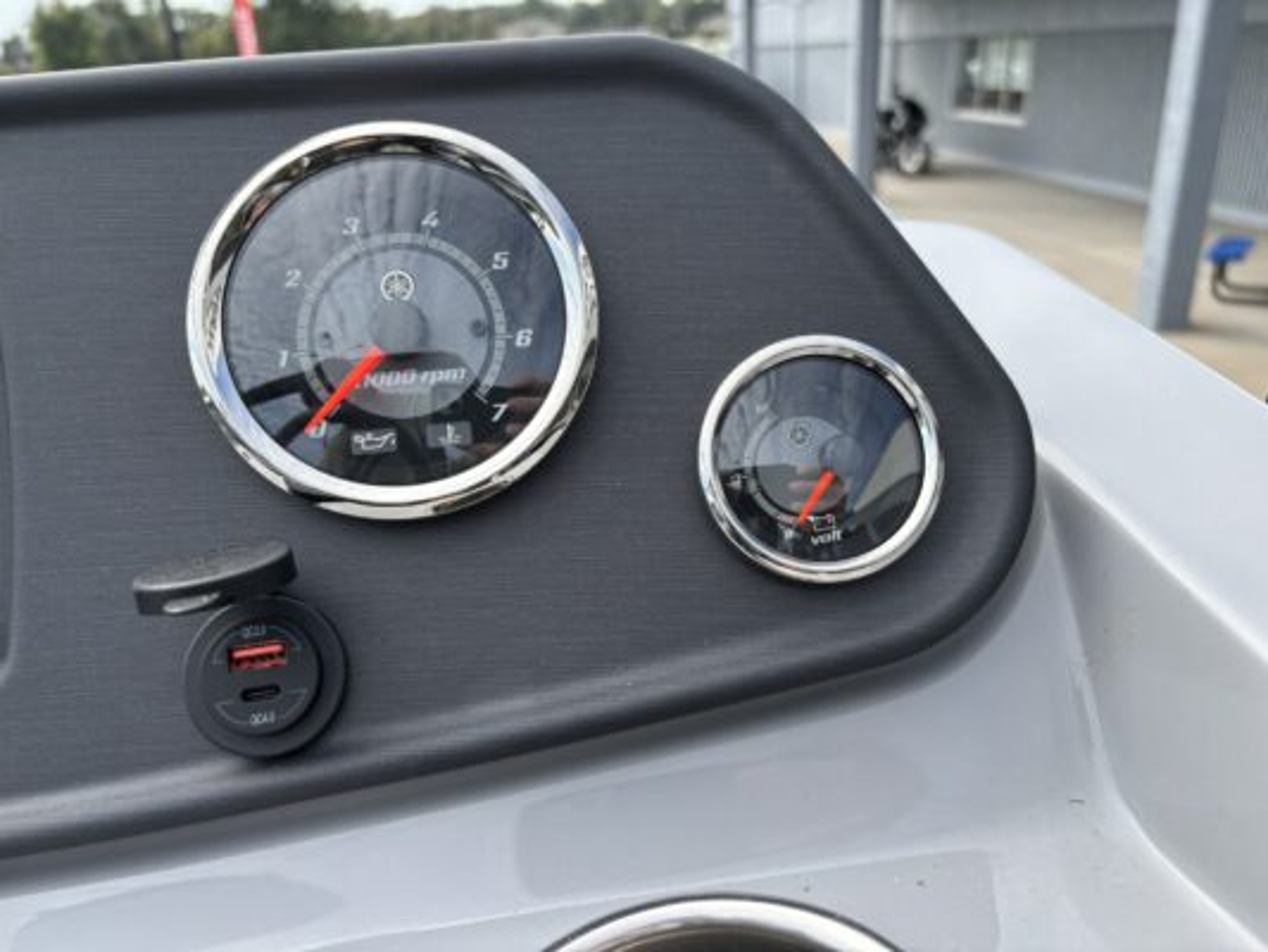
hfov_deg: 67.3
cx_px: 634
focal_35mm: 26
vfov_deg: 53.1
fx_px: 953
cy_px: 476
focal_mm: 5.96
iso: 50
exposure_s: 1/1115
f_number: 1.6
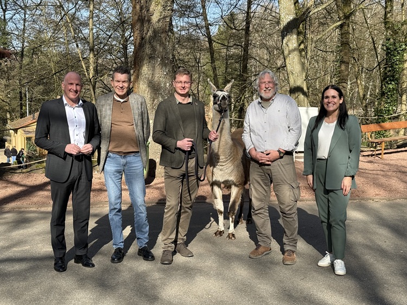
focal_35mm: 48
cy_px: 152
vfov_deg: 30.2
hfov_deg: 39.7
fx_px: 564
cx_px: 204
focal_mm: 6.76
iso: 64
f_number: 1.78
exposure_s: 1/1931
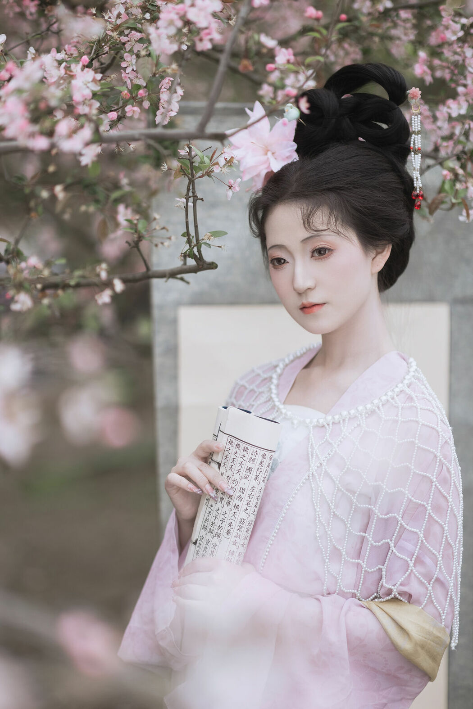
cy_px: 354
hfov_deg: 16.1
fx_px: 1675
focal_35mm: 85
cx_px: 236
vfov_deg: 23.9
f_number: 1.6
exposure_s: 1/2000
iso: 200
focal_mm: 85
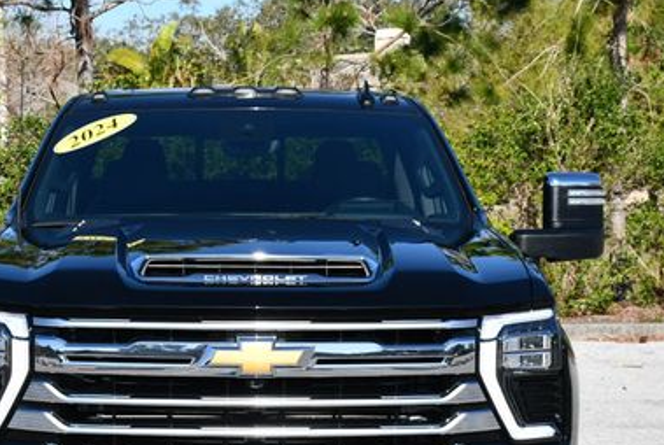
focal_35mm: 108
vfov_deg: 12.7
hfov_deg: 18.9
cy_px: 368
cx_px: 263
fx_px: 1995
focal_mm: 32
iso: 100
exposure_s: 1/250
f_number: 8
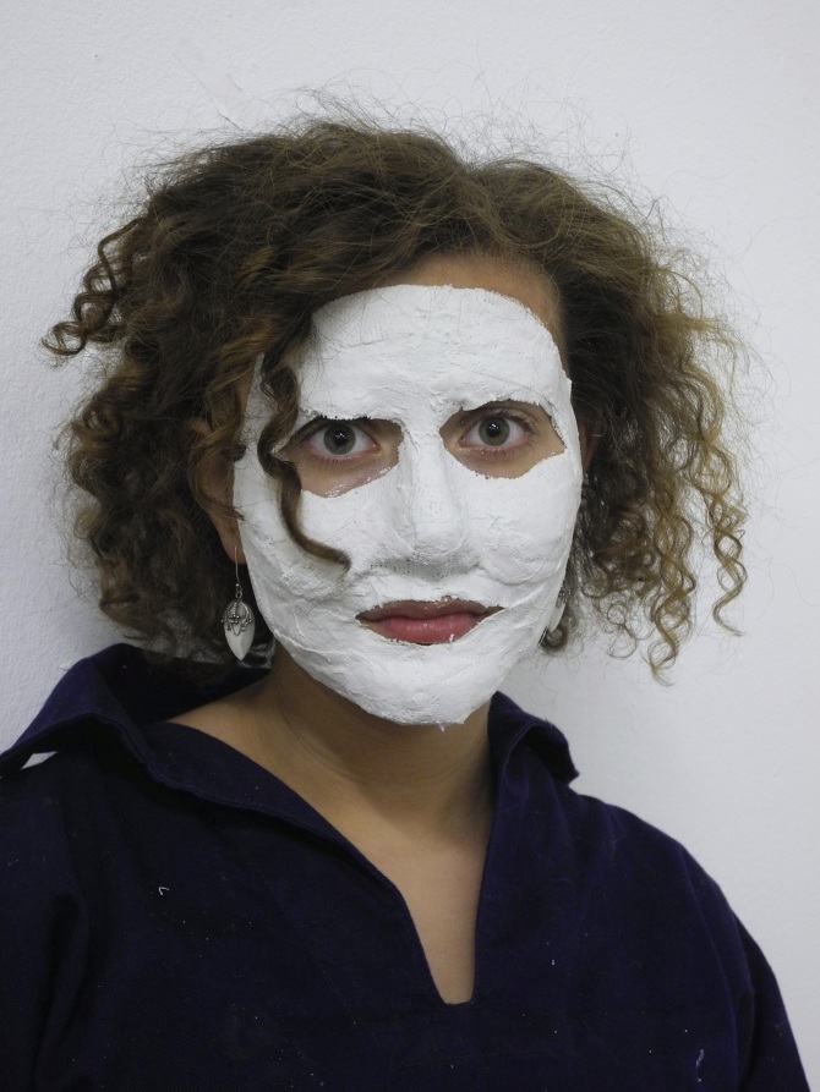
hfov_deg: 24.0
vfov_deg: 31.7
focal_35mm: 61
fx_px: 1926
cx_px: 410
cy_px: 546
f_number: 3.5
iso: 400
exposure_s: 1/25
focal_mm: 13
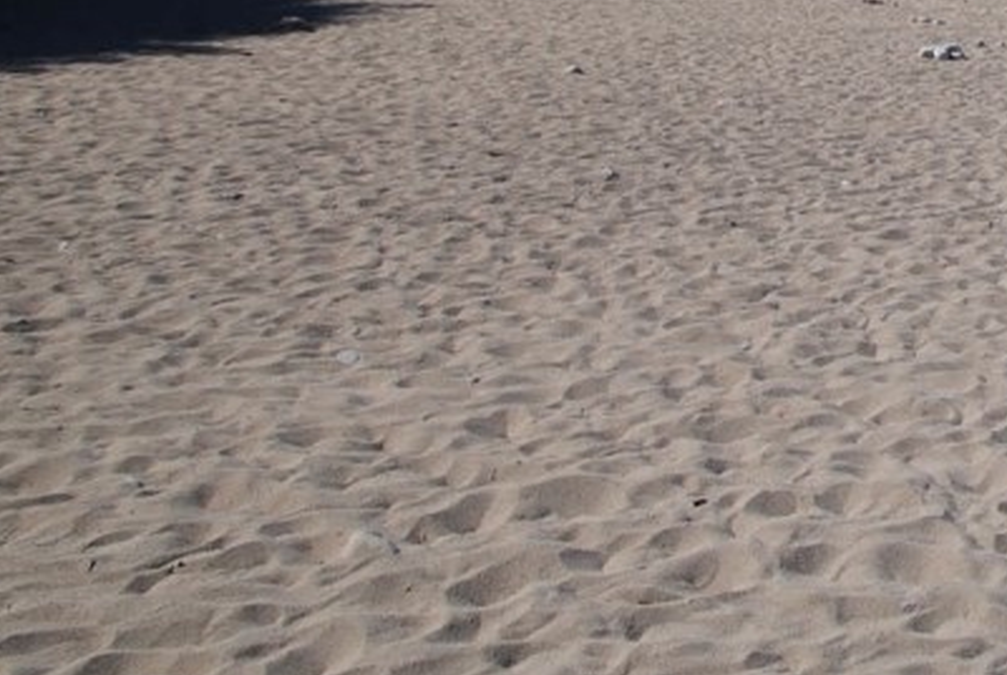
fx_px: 1205
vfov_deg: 29.0
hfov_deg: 34.9
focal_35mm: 43
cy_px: -20
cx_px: 1240
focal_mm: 10
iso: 100
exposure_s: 1/400
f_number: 10
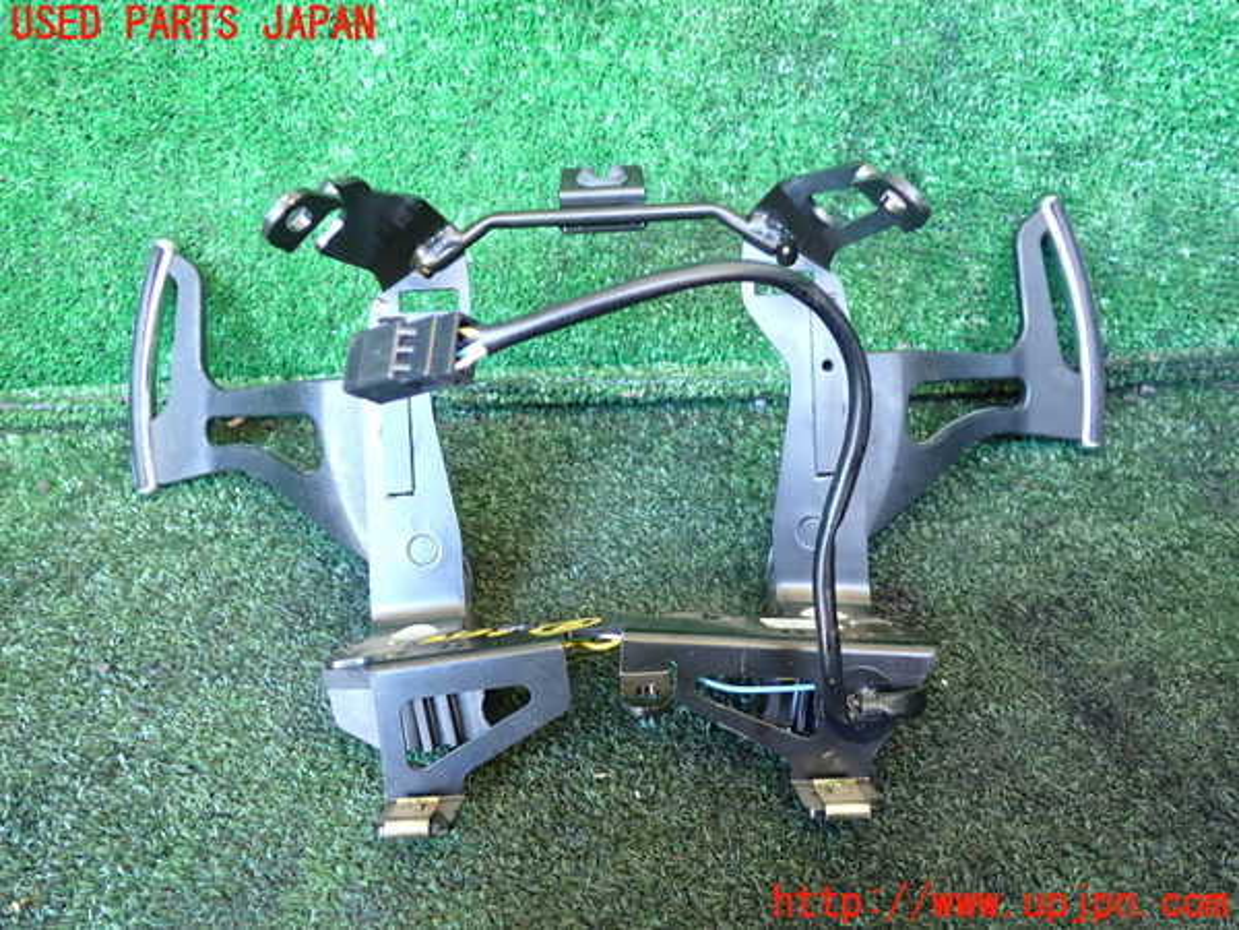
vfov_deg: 46.8
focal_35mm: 30
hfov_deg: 60.0
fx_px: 1074
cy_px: 465
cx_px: 620
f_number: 2.3
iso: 640
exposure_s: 1/30
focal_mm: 5.4
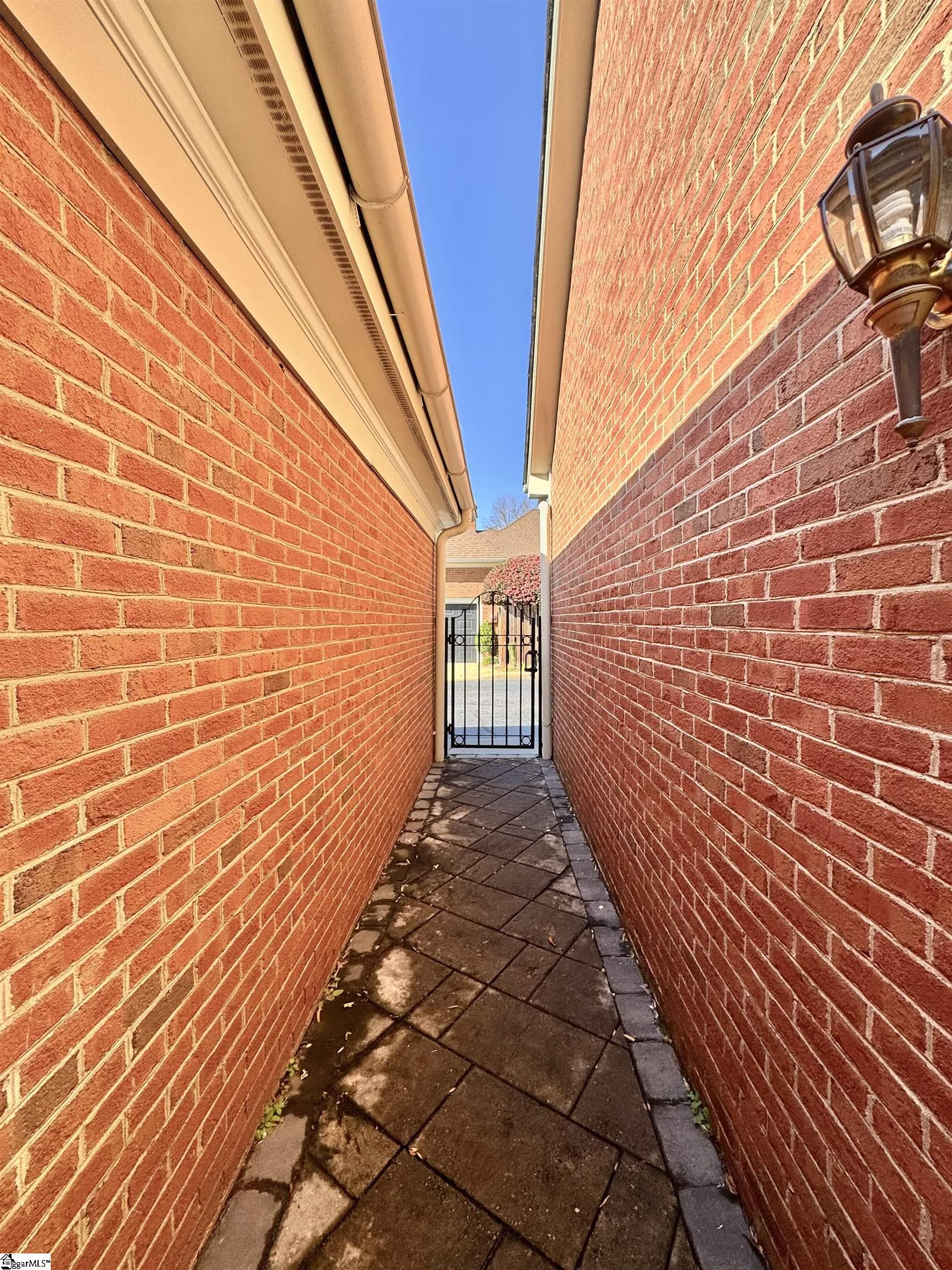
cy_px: 635
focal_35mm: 14
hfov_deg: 85.7
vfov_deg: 102.1
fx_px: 513
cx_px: 476
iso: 40
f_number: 2.2
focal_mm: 2.22
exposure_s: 1/448
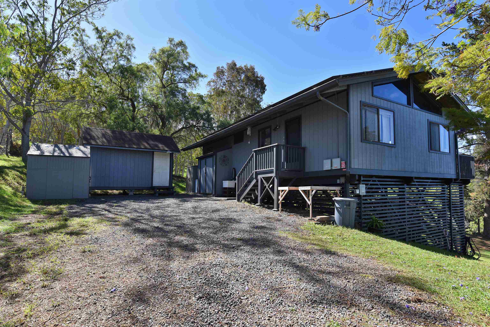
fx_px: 259
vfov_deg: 64.6
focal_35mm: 19
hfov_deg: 86.9
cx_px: 245
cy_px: 164
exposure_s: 1/200
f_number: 7.1
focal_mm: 19
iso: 100
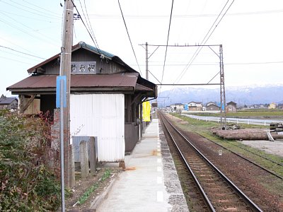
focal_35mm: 35
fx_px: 286
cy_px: 106
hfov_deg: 52.6
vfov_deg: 40.7
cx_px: 142
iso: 80
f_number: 5.6
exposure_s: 1/100
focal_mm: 7.4
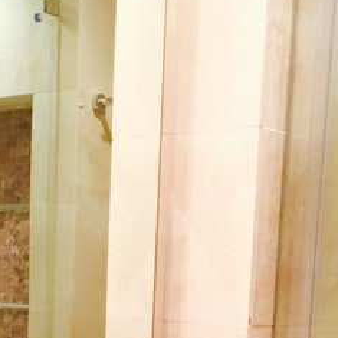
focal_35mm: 109
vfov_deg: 14.5
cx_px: 142
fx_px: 1204
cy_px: 561
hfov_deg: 16.0
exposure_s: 1/30
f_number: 2.2
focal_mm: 4.15
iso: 64
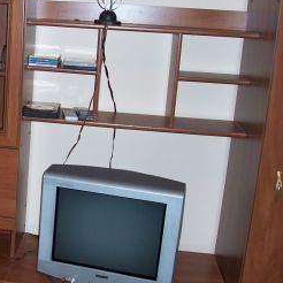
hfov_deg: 26.6
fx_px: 564
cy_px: 131
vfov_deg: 28.1
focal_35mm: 61
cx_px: -1
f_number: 2.7
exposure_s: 1/60
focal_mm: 5.6
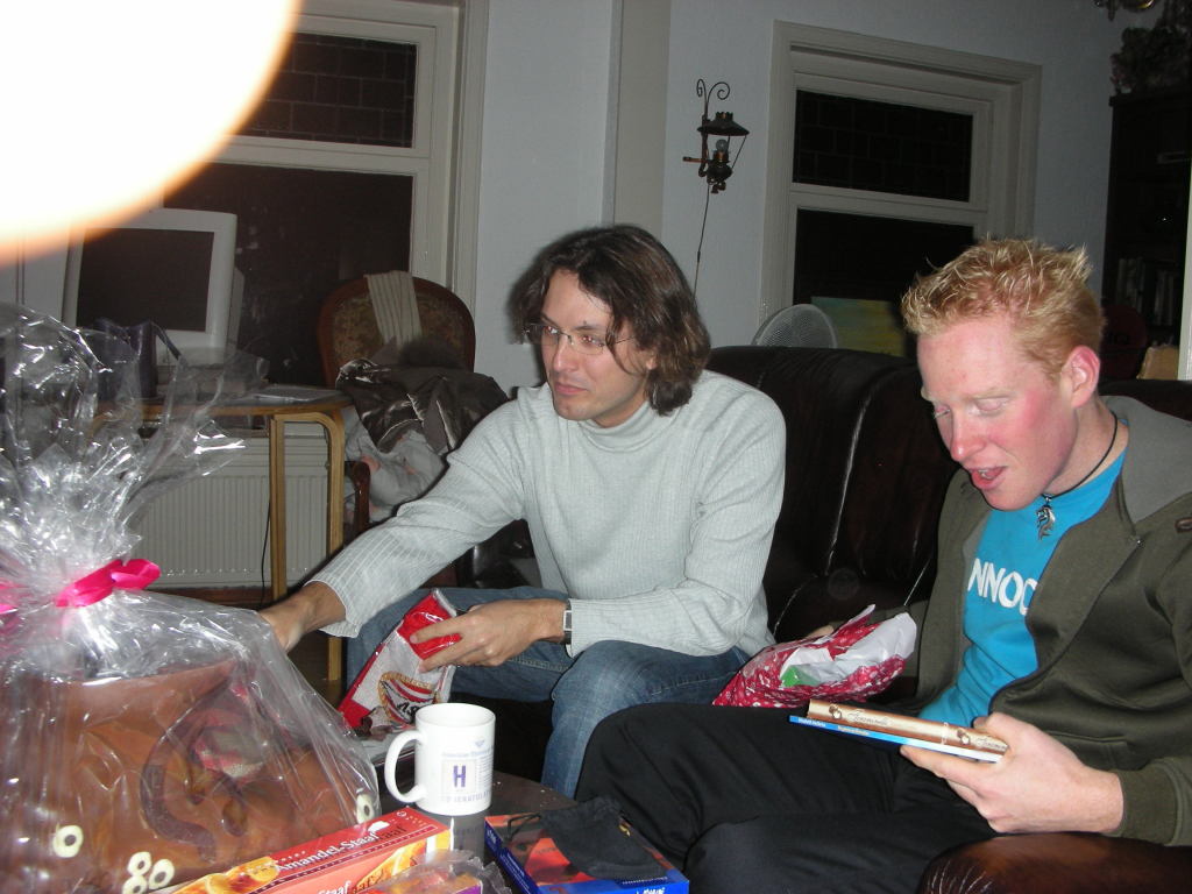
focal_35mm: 35
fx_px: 1205
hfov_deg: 52.6
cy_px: 447
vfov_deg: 40.7
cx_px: 596
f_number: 3
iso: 101
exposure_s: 1/60.1
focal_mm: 5.8
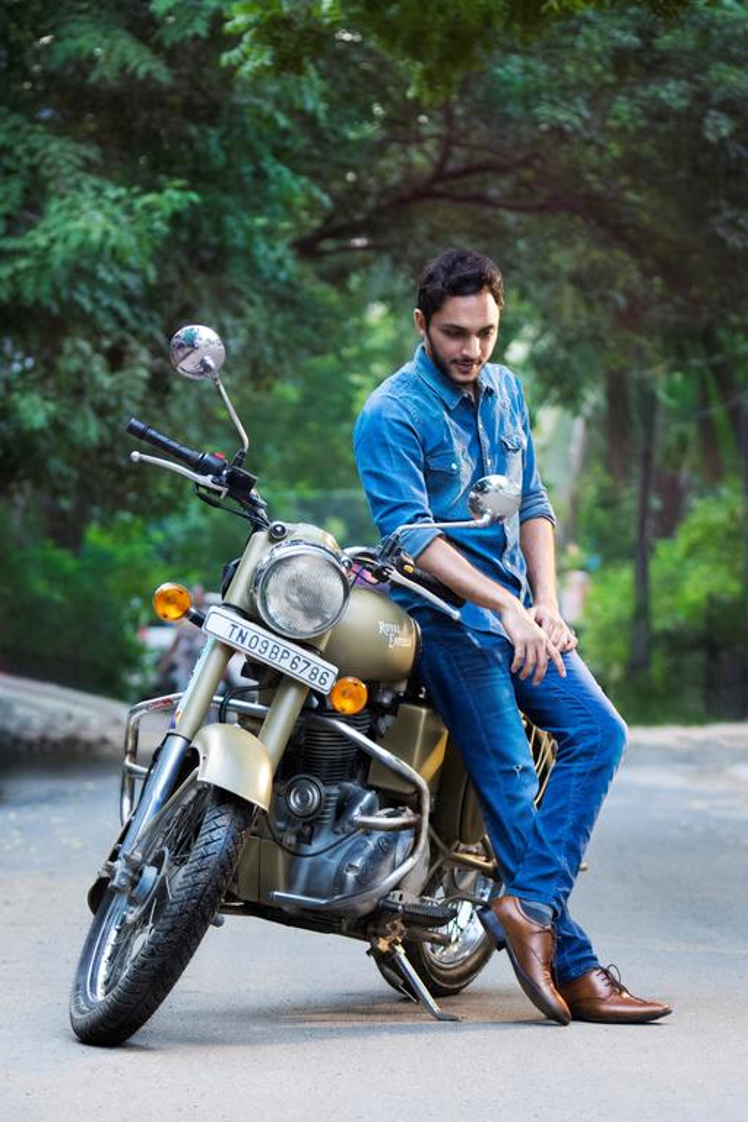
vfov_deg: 13.4
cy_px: 561
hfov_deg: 9.0
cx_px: 374
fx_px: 4768
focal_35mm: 153
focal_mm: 102
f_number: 4
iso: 1000
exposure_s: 1/200
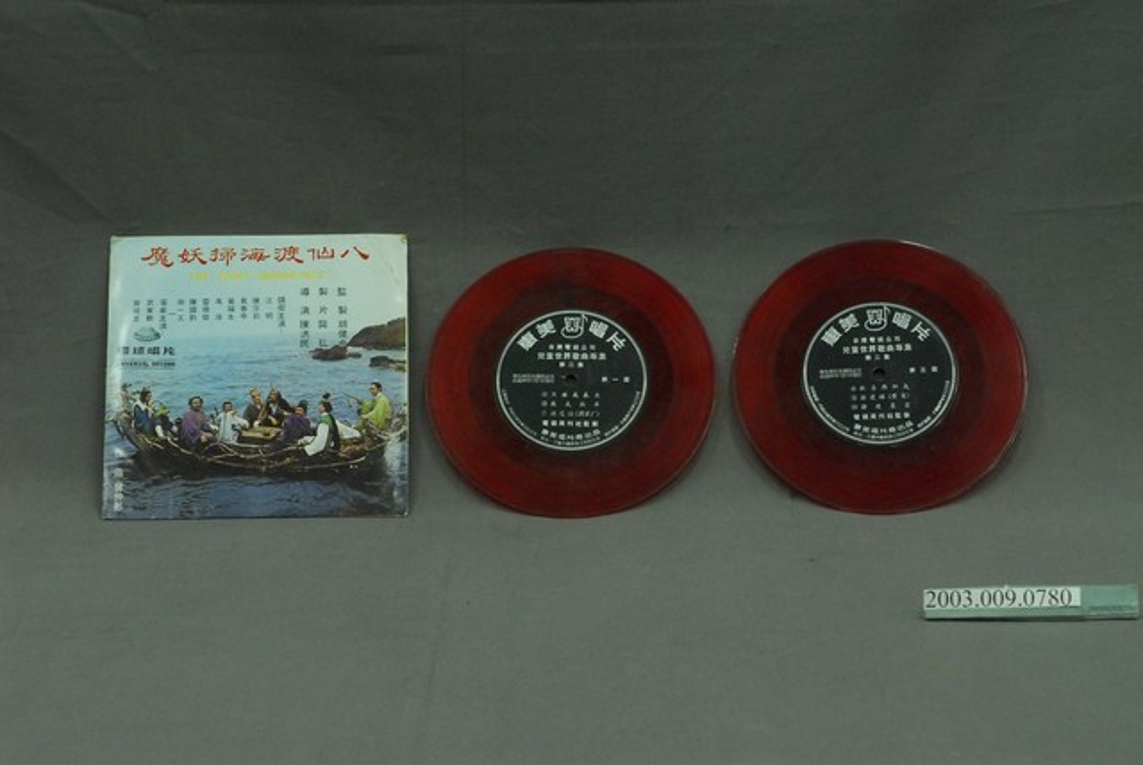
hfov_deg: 22.6
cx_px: 572
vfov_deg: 15.2
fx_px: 2860
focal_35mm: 90
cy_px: 382
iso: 1000
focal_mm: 60
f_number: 10
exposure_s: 1/20
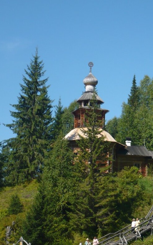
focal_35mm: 121
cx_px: 141
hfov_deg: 10.8
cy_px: 124
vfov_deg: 17.2
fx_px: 808
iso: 100
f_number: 4.4
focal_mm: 13.9
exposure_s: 1/500
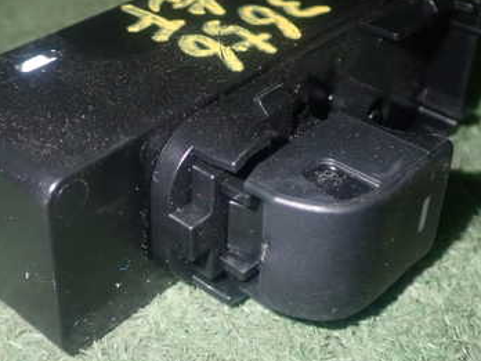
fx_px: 862
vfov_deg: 23.6
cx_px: 189
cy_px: 162
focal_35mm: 62
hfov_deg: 31.1
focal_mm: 6.37
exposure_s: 1/40
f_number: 7.1
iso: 400
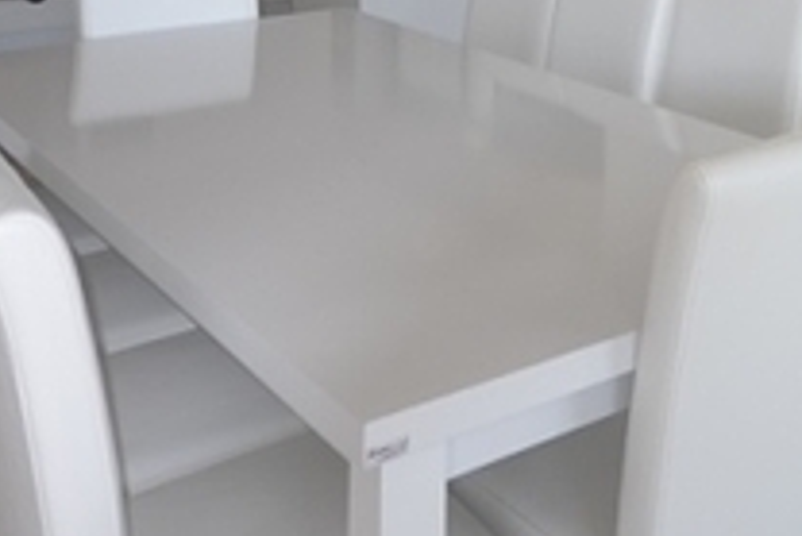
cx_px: 731
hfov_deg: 31.8
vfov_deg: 19.5
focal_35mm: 60
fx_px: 1335
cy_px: -285
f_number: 5
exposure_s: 1/200
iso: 200
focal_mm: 11.5
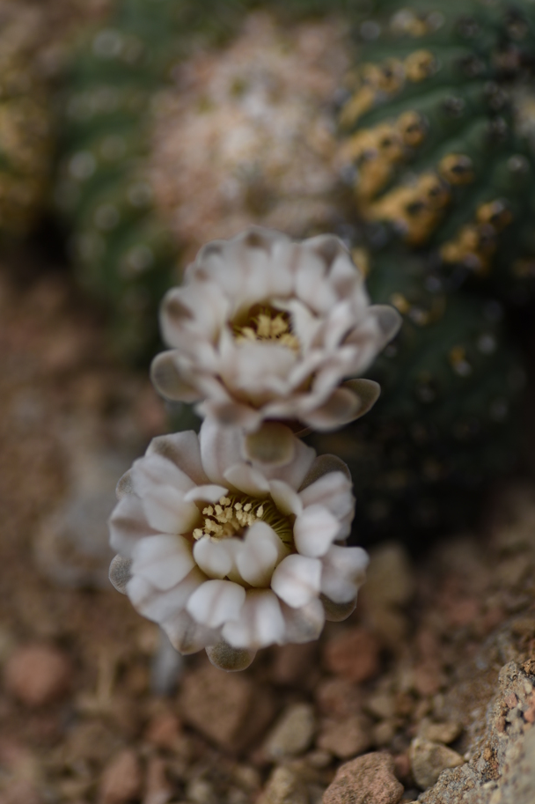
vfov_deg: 20.2
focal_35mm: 101
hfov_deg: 13.5
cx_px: 278
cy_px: 362
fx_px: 2253
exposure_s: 1/400
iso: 100
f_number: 3.5
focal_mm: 90
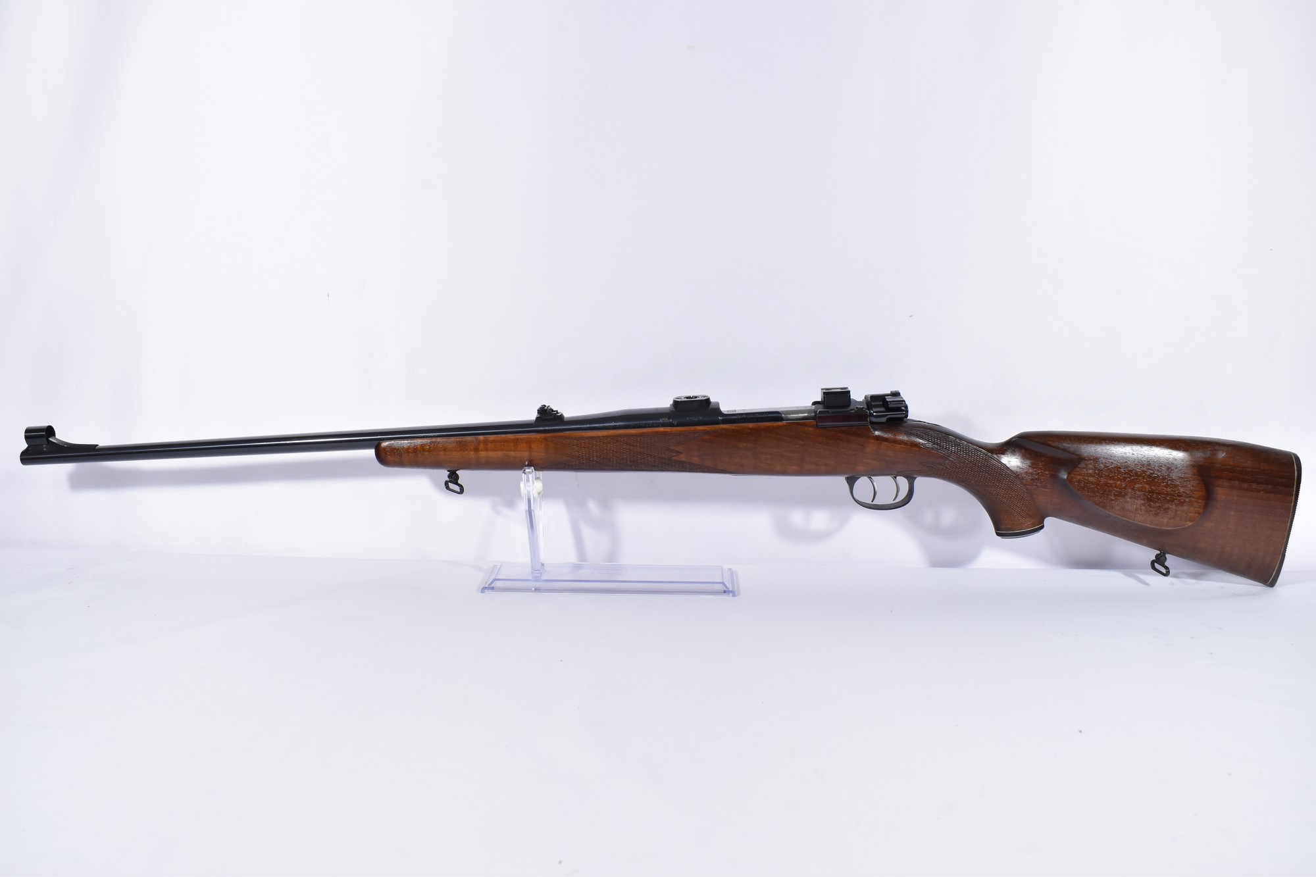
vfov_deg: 41.7
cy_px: 438
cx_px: 658
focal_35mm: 32
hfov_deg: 59.5
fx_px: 1151
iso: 640
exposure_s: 1/25
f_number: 5
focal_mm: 21
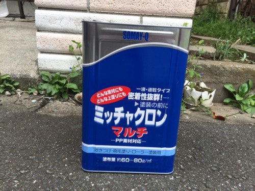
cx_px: 128
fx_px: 221
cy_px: 96
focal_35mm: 30
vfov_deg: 46.8
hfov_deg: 60.0
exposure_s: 1/419
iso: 32
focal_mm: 4.12
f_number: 2.2
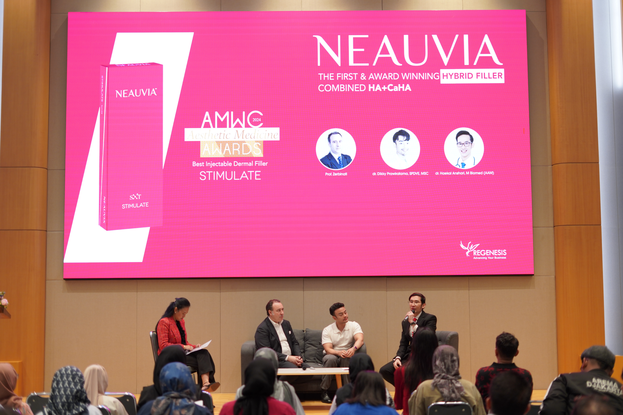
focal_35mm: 50
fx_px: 865
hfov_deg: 39.6
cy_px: 208
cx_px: 312
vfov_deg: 27.0
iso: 500
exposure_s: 1/125
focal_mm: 50
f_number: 2.2
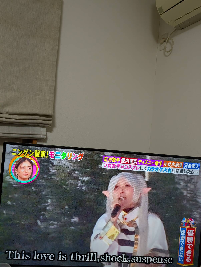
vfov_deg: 71.5
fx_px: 185
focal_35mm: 24
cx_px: 100
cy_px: 134
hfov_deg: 56.9
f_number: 1.68
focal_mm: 6.9
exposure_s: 1/120
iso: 494
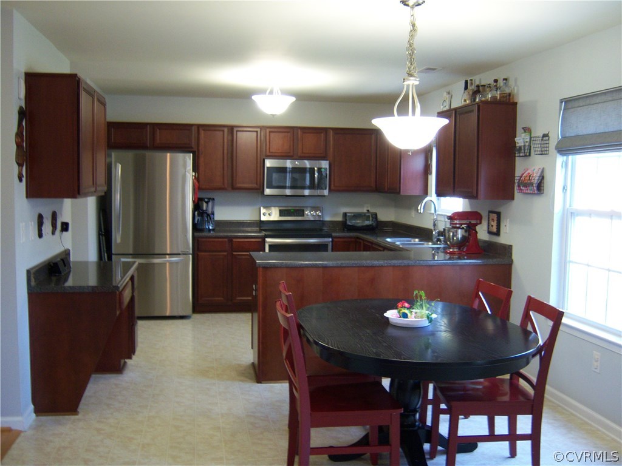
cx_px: 311
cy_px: 233
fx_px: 647
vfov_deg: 39.7
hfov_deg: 51.4
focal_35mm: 36
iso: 160
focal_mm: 7.5
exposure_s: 1/13
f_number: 2.8
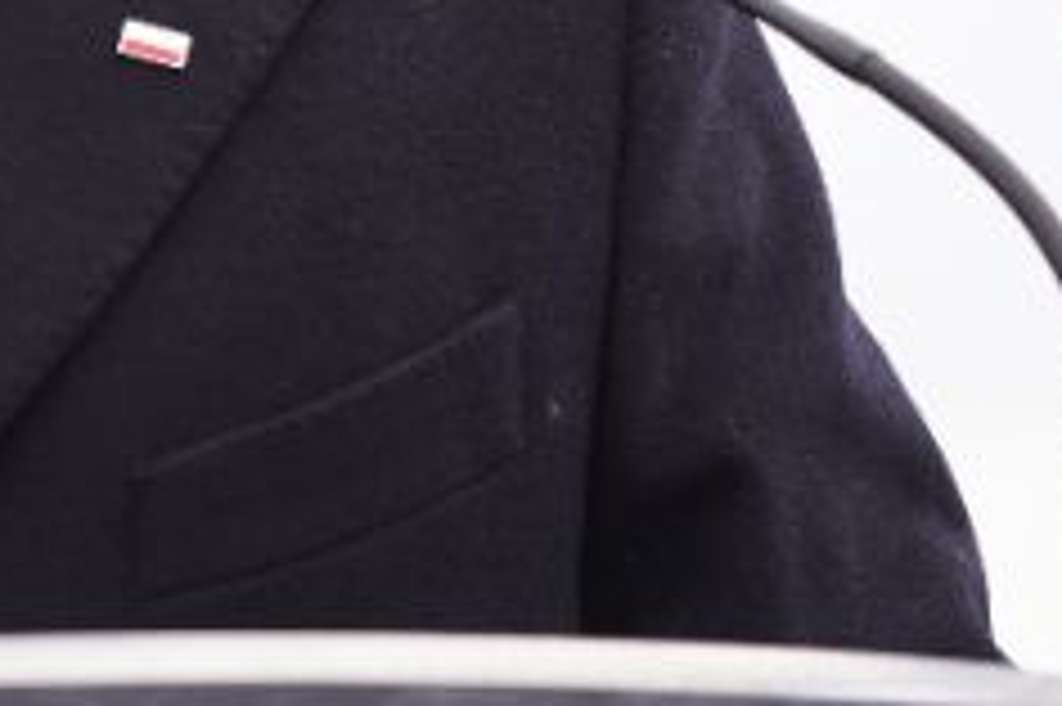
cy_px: 173
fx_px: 11850
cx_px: -266
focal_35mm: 402
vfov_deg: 3.4
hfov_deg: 5.1
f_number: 4
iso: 100
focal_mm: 73
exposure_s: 1/100
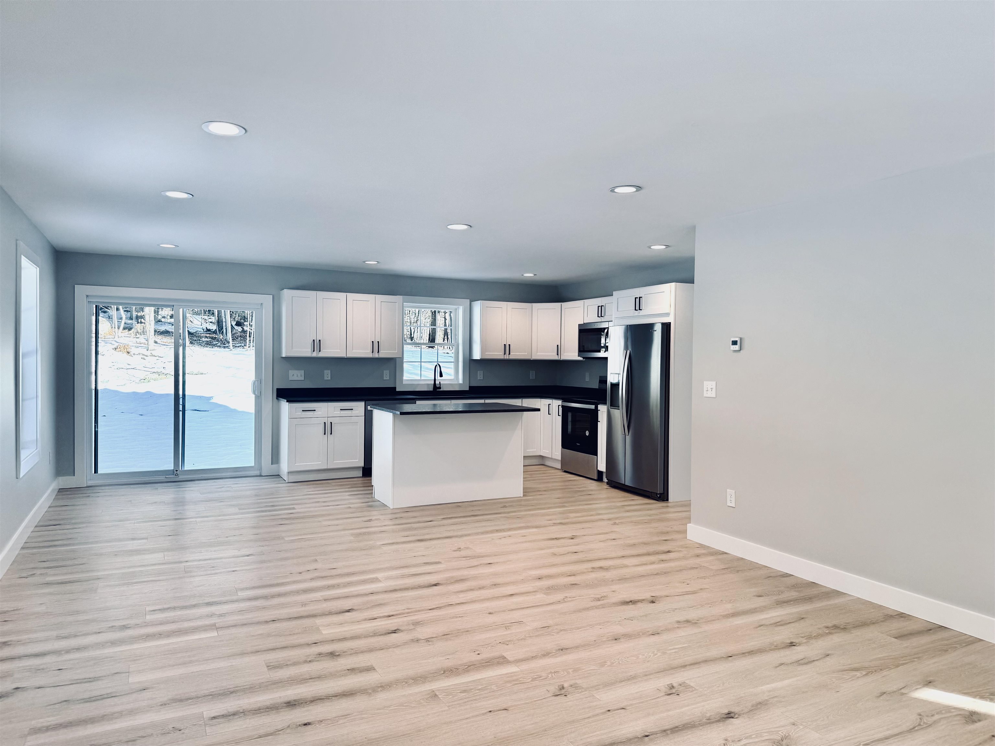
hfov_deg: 71.6
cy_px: 373
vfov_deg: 56.8
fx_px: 690
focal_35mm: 24
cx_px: 498
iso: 100
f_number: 1.78
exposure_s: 1/296
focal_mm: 6.76
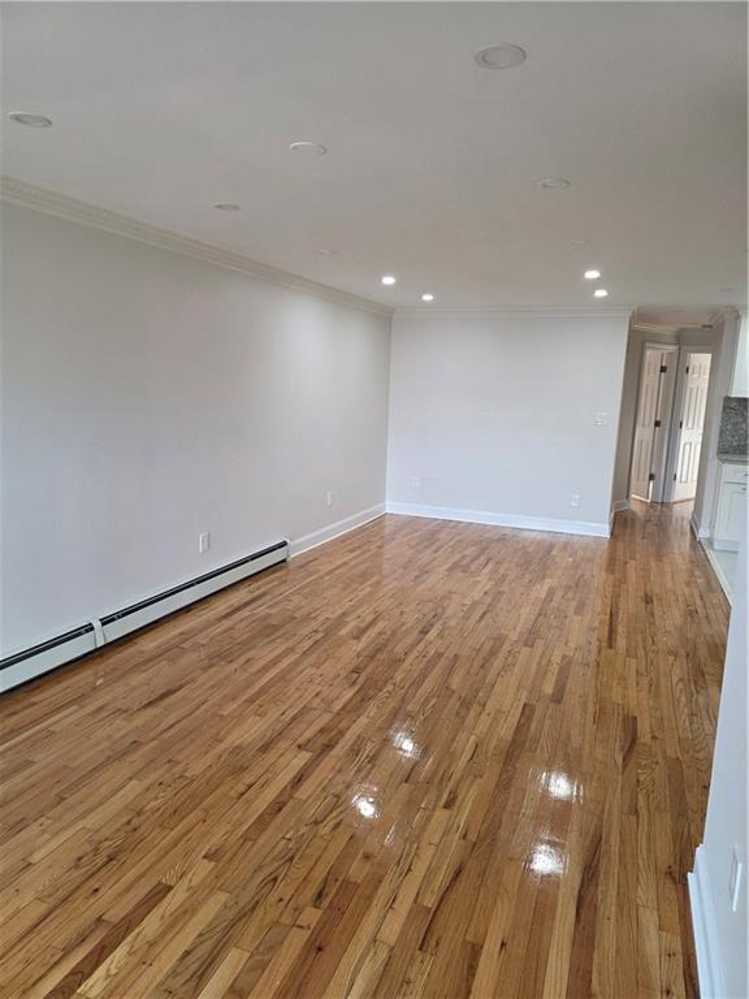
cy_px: 500
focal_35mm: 23
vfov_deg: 73.9
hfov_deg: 58.9
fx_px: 664
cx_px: 374
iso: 200
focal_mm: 6.3
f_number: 1.7
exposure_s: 1/120
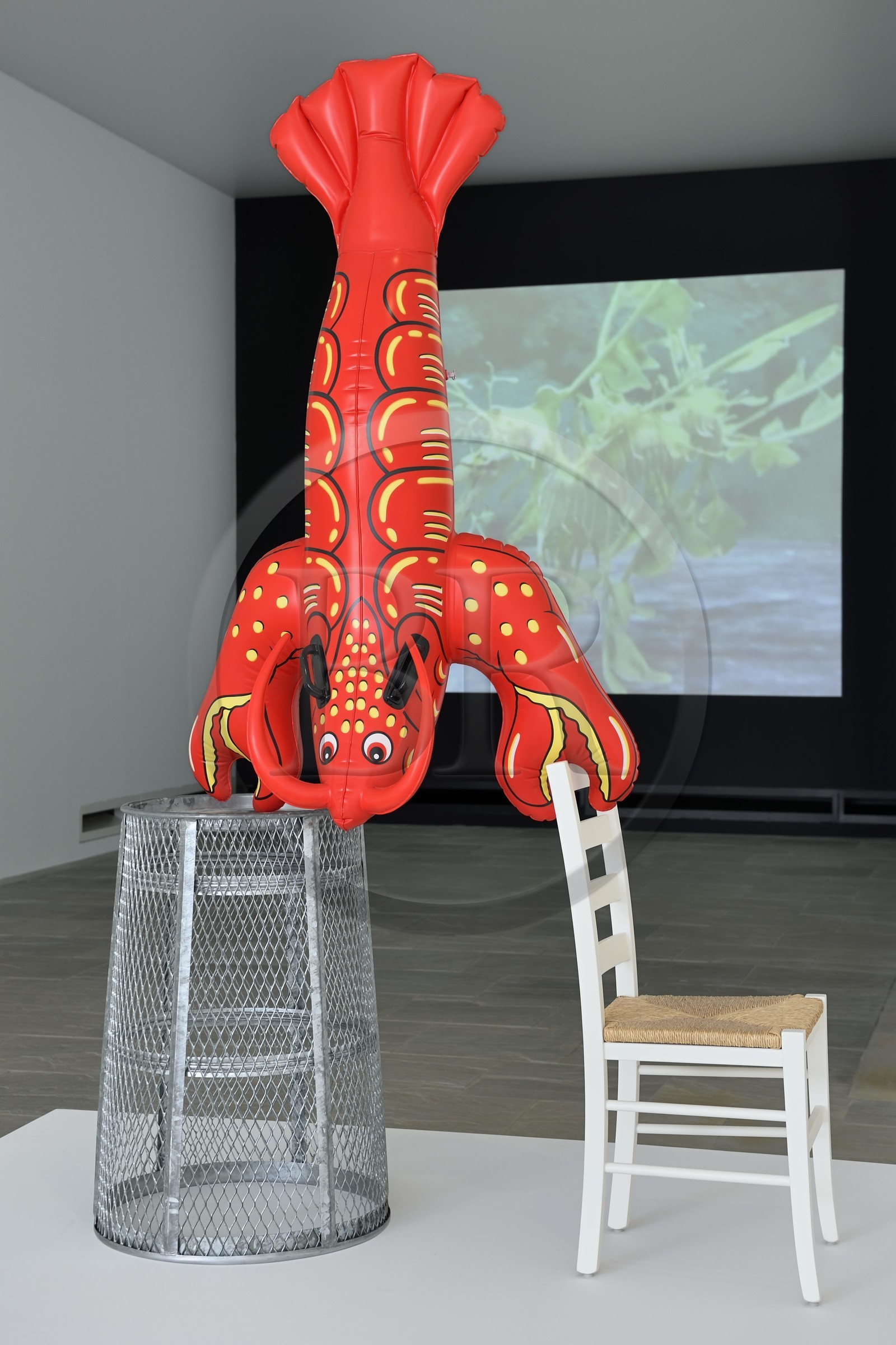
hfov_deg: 26.0
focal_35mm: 52
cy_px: 672
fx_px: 1941
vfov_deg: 38.2
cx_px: 448
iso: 200
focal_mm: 52
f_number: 7.1
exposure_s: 1/15
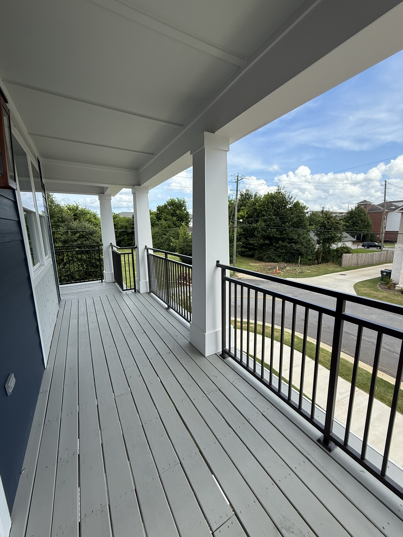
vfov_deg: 102.1
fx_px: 217
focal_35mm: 14
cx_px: 202
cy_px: 268
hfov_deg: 85.7
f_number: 2.2
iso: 64
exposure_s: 1/1167
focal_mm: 2.22
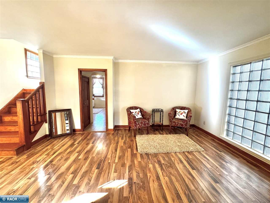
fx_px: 109
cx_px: 135
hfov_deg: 102.1
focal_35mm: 14
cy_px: 102
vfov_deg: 85.7
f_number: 2.2
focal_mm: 2.22
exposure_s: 1/60
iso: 320
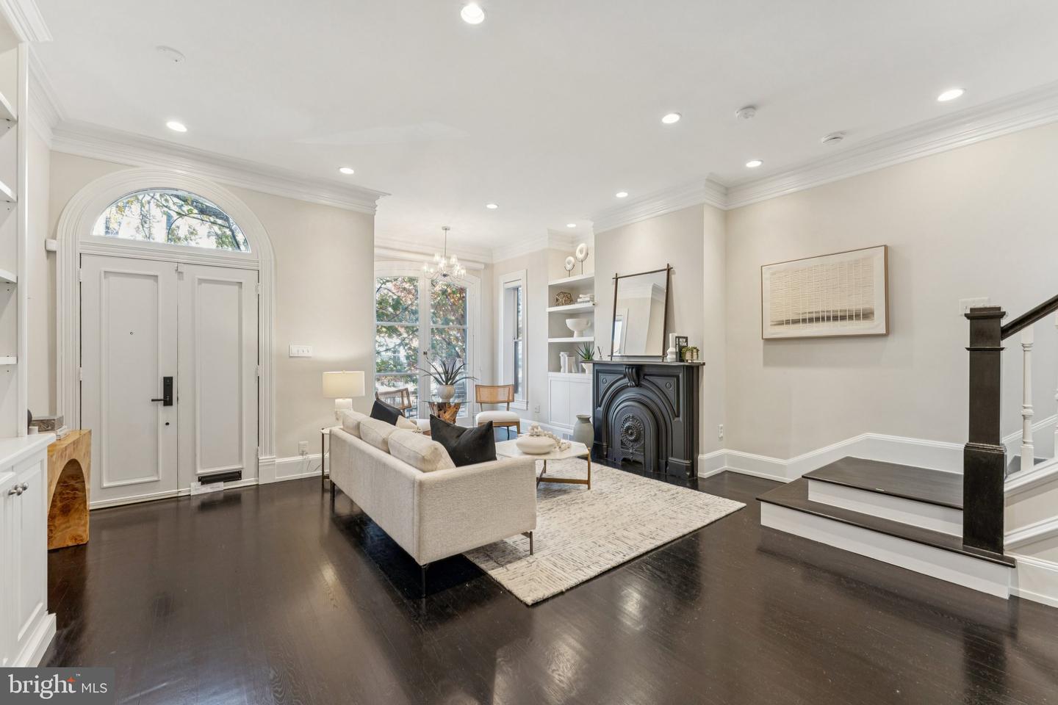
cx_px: 529
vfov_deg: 81.2
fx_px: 411
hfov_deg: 104.3
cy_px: 352
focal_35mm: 14
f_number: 8
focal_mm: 14
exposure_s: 1/10
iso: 200
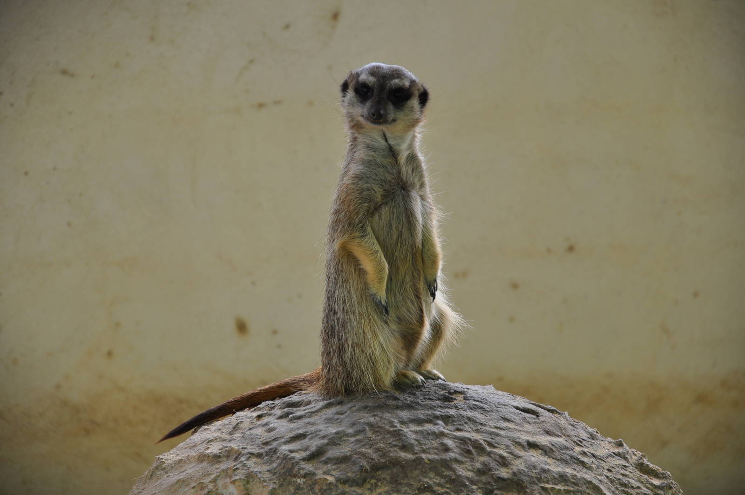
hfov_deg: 13.1
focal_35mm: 158
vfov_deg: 8.7
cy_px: 248
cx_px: 372
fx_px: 3256
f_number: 5.6
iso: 220
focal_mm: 105
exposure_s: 1/125
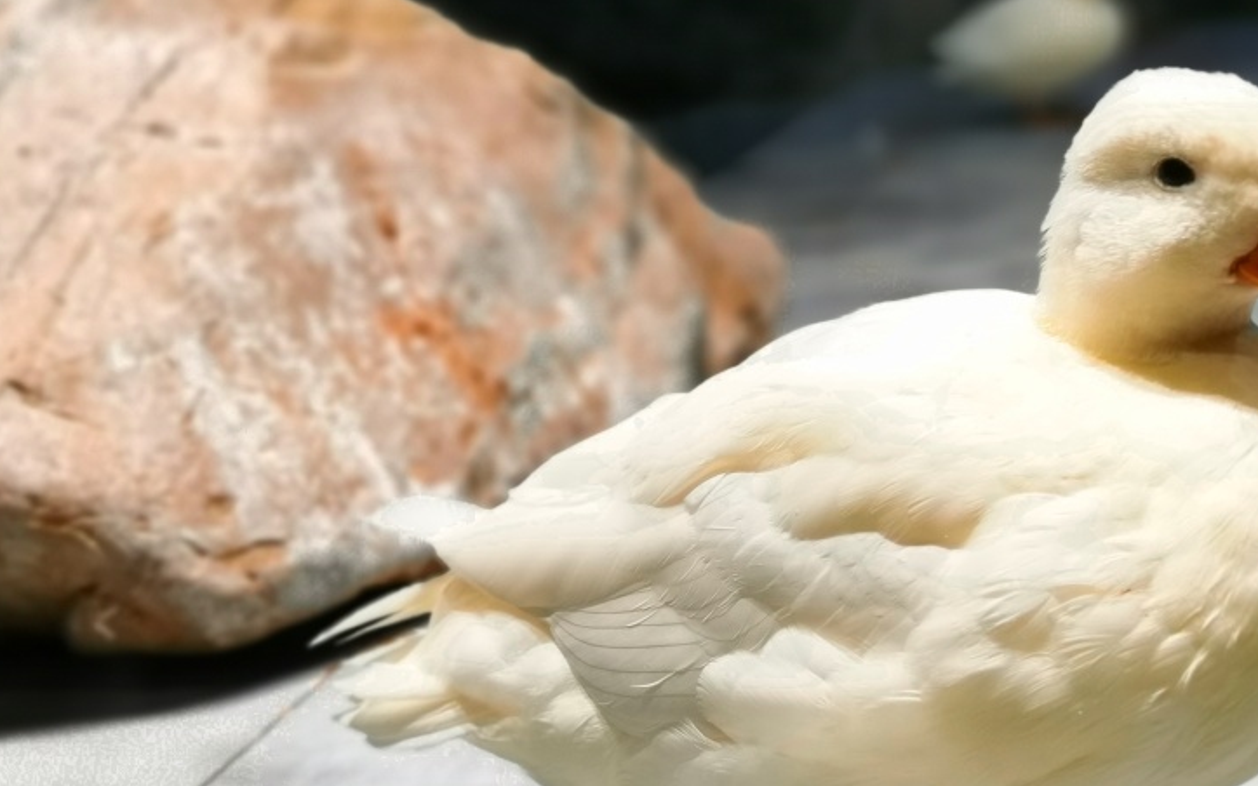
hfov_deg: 39.4
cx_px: 769
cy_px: 431
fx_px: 1749
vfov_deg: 25.3
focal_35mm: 51
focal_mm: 5.58
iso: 80
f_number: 4
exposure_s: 1/100
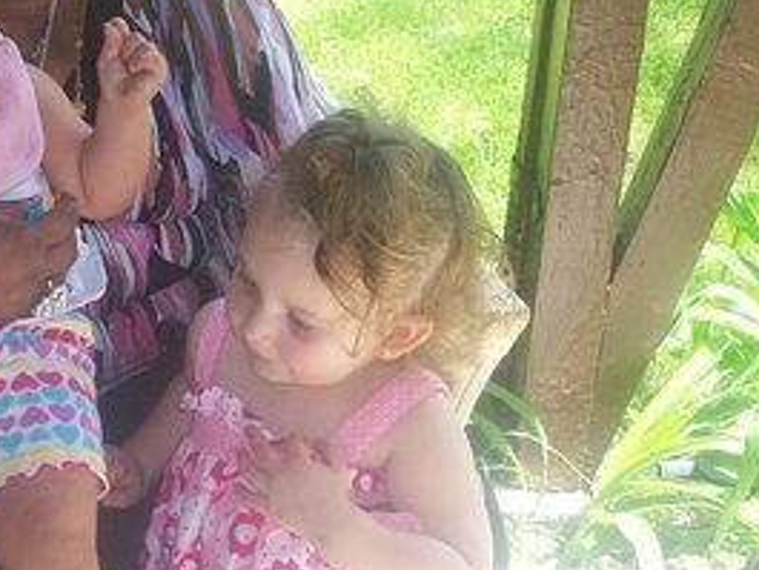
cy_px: 195
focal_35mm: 82
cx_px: 143
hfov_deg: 23.5
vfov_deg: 18.0
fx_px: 1799
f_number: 2.8
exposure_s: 1/126
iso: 80
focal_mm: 5.7
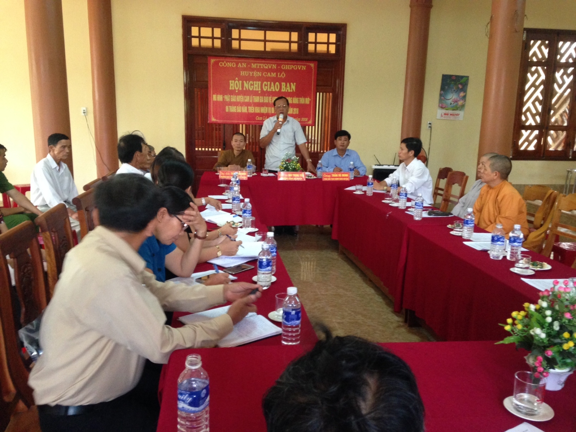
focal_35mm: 33
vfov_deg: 42.9
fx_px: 549
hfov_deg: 55.4
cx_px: 288
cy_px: 216
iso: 250
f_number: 2.4
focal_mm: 4.12
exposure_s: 1/20
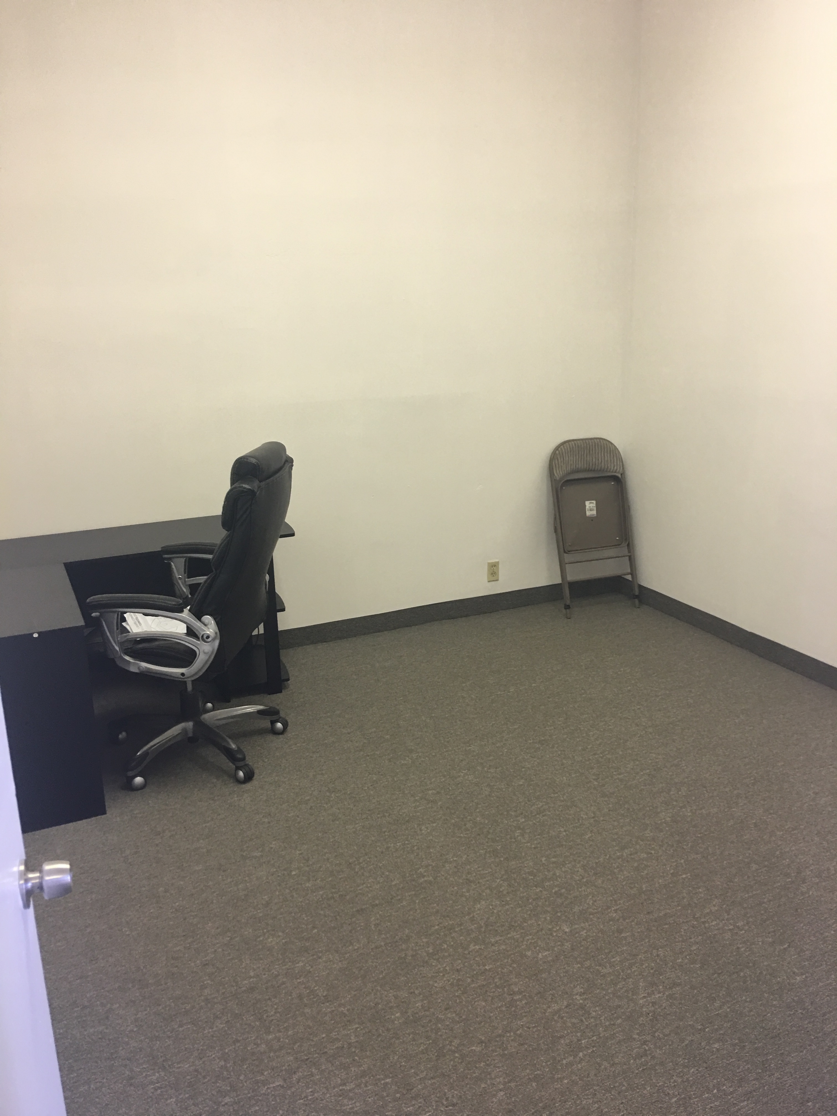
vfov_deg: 61.7
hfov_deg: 48.2
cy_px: 558
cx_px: 418
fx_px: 935
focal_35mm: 29
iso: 40
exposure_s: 1/15
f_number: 2.2
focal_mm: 4.15
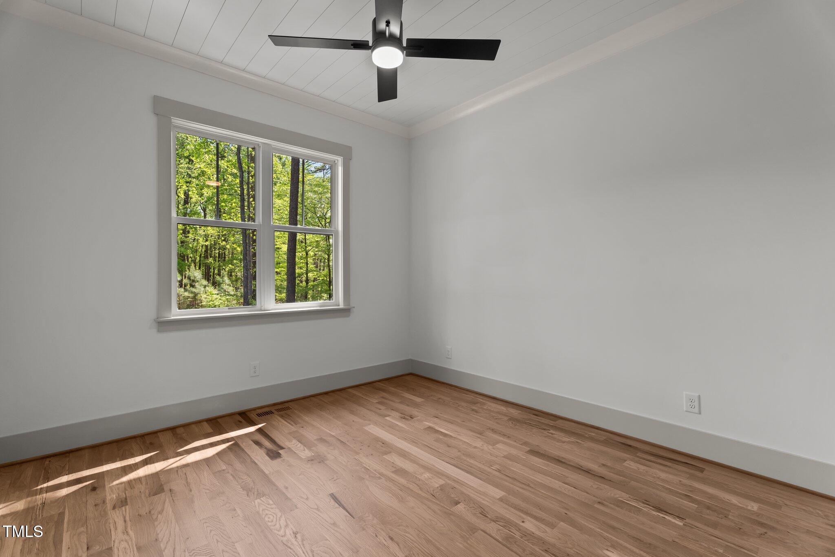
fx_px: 371
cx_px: 418
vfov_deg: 73.7
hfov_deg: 96.7
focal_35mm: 16
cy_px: 278
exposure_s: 1/15
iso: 500
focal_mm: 16
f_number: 8
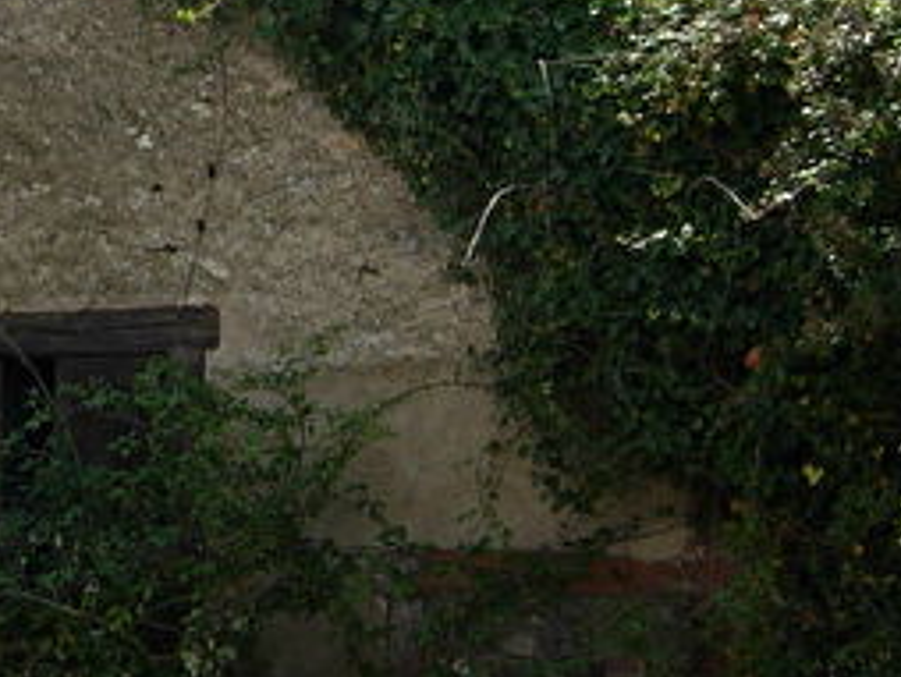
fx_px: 3778
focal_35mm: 145
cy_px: 149
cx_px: -149
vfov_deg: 10.2
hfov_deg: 13.3
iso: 50
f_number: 5.4
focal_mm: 7.5
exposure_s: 1/264
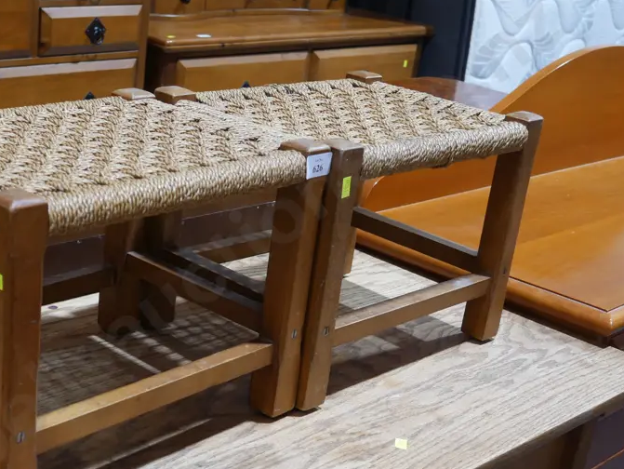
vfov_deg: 24.0
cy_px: 304
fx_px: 1100
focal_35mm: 61
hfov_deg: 31.2
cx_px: 172
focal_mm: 20
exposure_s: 1/60
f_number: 4.4
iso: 500
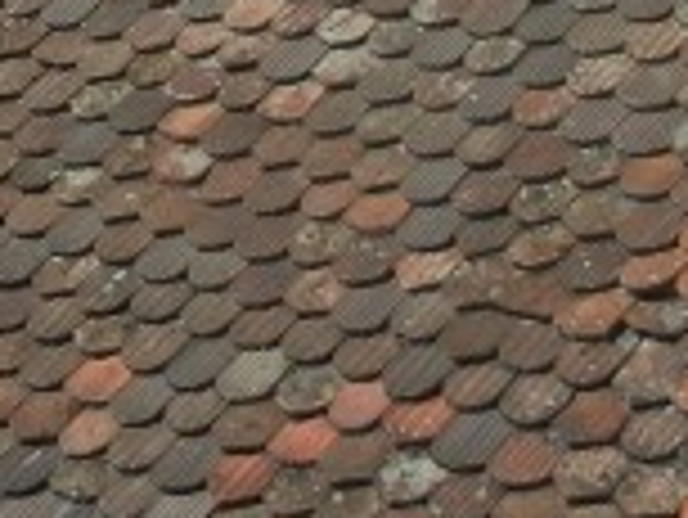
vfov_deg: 7.0
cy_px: -739
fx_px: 3998
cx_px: -94
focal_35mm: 201
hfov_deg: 9.7
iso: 160
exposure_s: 1/502
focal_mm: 5.4
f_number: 7
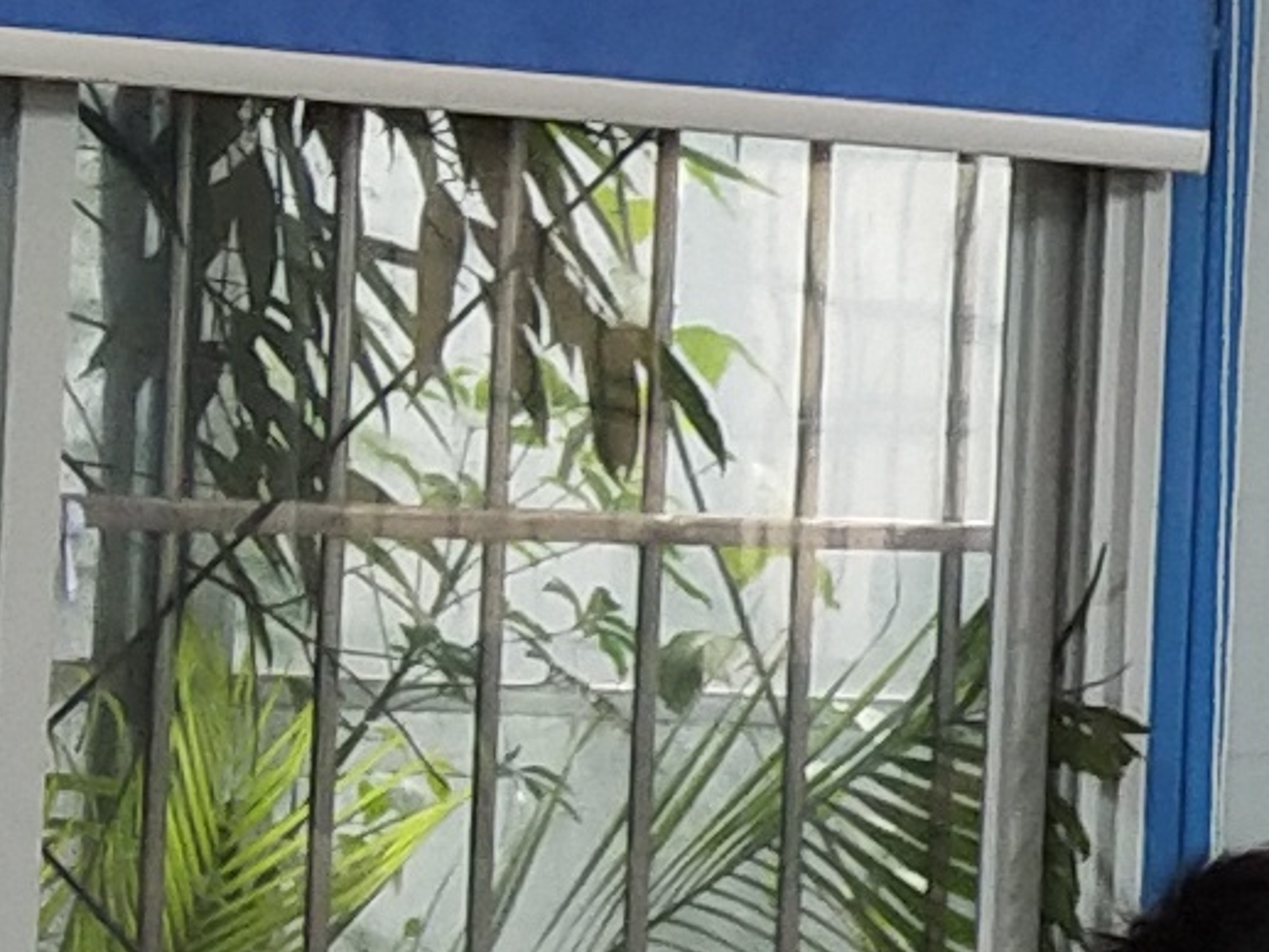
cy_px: 542
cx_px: 2828
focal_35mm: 234
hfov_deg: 7.9
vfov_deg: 6.4
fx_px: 8580
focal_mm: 3.95
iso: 137
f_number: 1.8
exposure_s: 1/100
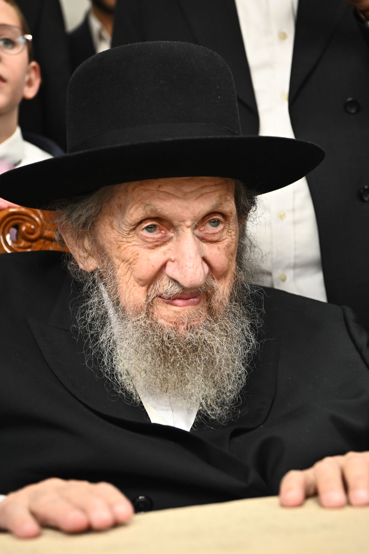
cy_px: 277
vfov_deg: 28.8
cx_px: 184
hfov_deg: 19.5
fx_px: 1077
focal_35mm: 70
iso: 3200
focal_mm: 70
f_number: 5
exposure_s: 1/200
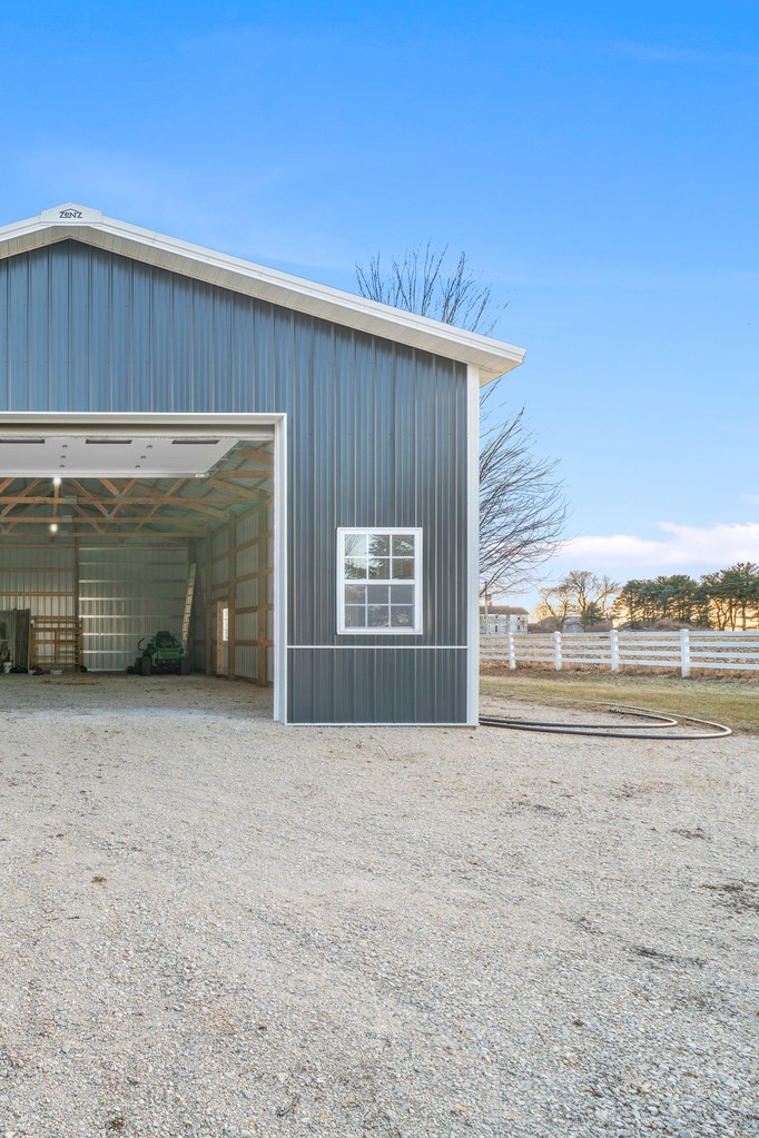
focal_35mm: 19
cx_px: 56
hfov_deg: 54.8
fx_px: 601
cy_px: 542
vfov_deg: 86.8
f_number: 11
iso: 80
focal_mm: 12
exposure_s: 1/4
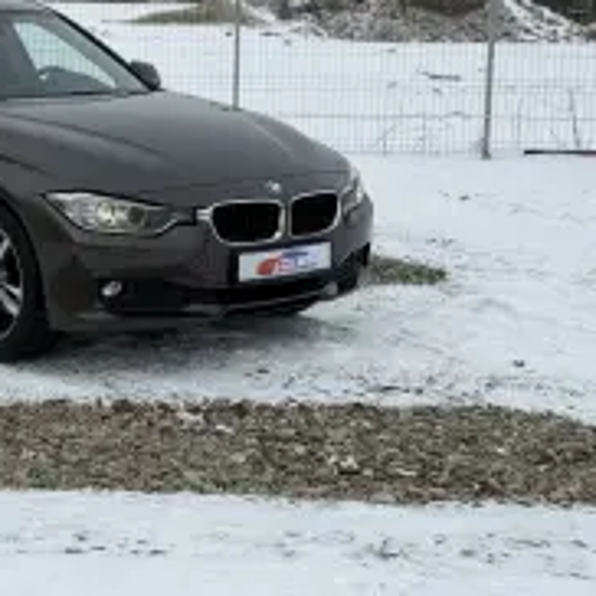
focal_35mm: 84
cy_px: 200
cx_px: 20
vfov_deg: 20.6
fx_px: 1636
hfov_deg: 20.1
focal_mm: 6.76
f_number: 1.78
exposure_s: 1/5587
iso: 100
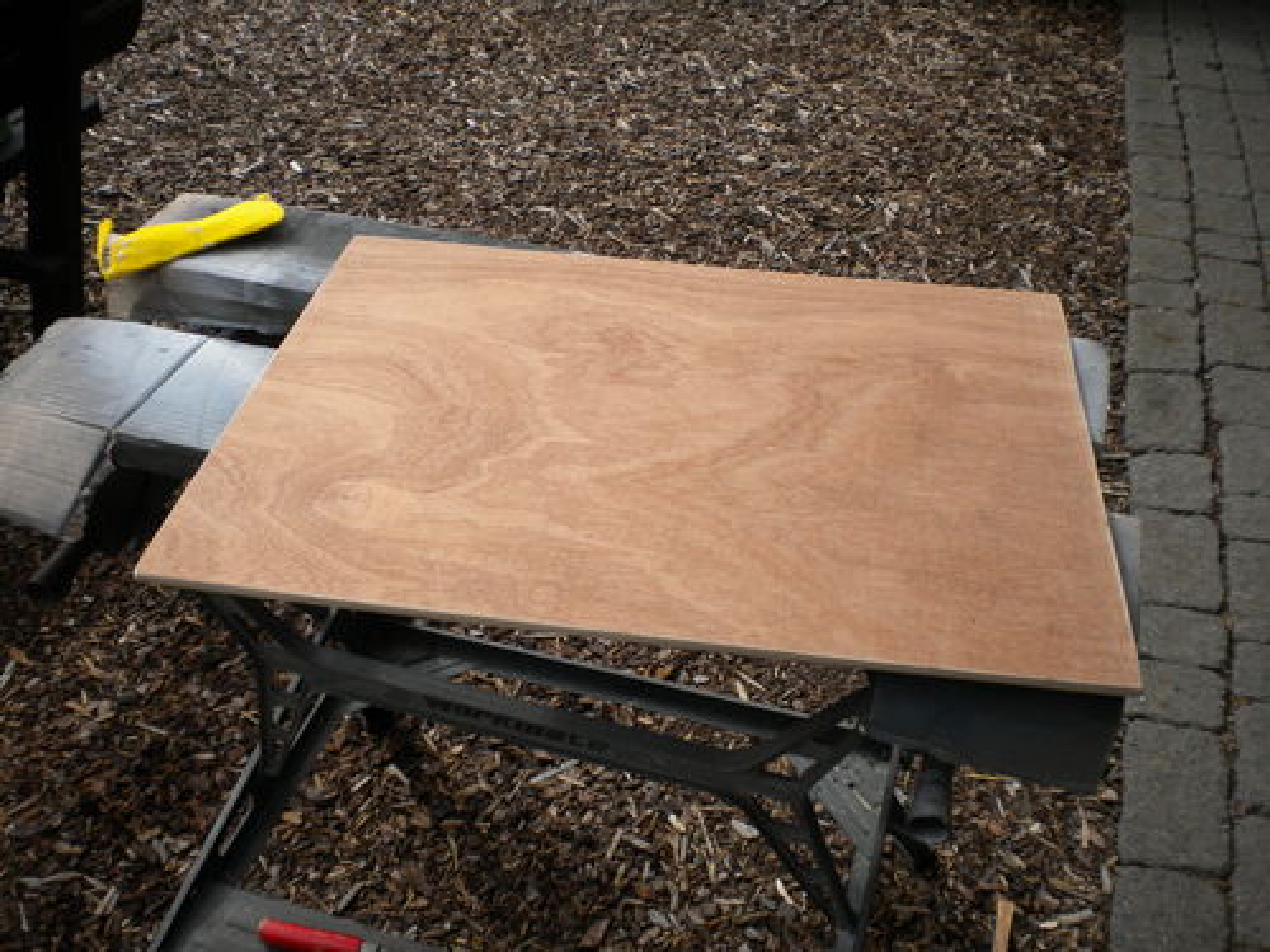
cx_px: 635
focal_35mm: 35
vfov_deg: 40.7
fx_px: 1284
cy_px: 476
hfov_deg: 52.6
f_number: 4.6
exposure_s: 1/526
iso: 80
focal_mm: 6.3
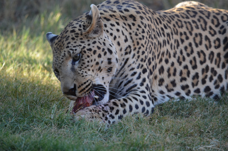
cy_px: 76
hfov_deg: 4.9
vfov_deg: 3.3
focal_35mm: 420
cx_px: 114
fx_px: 2655
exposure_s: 1/250
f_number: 5.6
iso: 500
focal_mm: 280
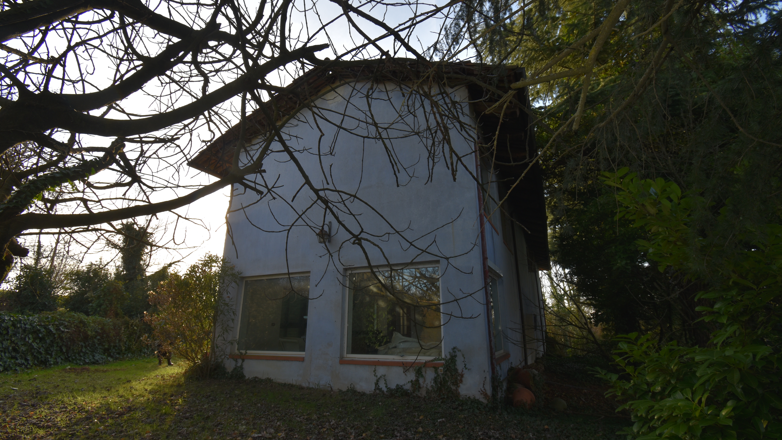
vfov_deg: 67.1
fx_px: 332
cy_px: 227
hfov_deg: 99.4
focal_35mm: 16
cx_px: 395
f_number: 6.3
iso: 100
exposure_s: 1/160
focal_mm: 10
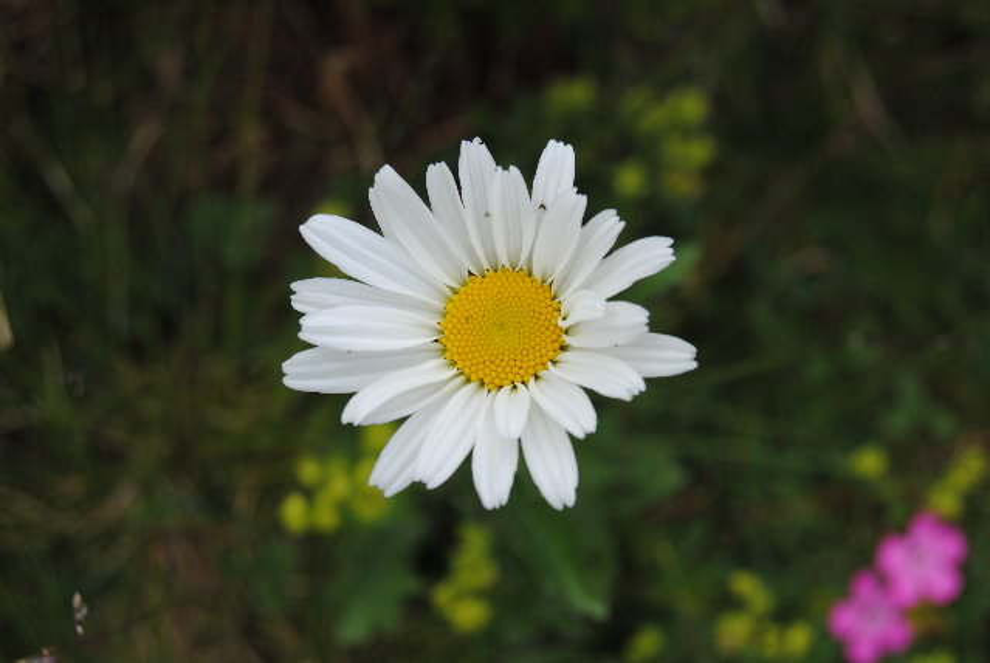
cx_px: 495
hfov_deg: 24.6
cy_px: 332
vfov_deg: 16.6
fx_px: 2272
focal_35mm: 82
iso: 100
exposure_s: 1/200
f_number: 7.1
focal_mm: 55
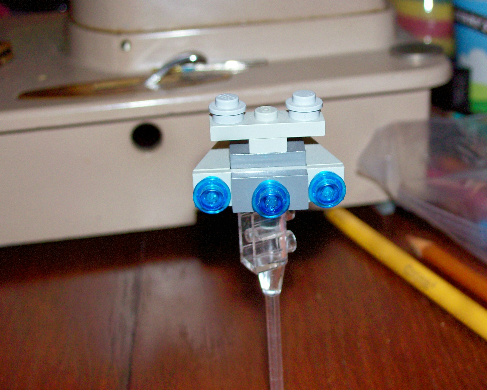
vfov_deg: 23.8
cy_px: 187
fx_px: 922
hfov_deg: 29.6
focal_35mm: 64
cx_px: 271
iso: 80
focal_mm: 9.4
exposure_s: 1/83.6
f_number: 3.4
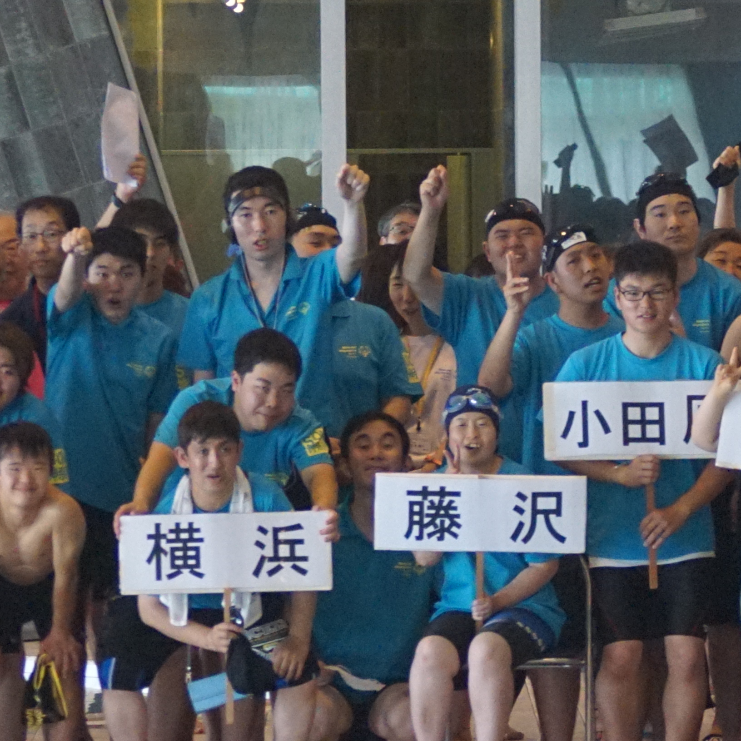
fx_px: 10220
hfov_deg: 4.2
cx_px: 536
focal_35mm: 422
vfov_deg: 4.2
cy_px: 251
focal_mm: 90
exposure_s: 1/250
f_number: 4
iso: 3200
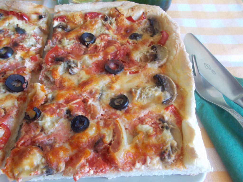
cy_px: 91
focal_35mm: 26
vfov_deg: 53.1
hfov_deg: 67.3
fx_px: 183
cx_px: 122
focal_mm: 4.6
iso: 200
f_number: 3.2
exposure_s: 1/10
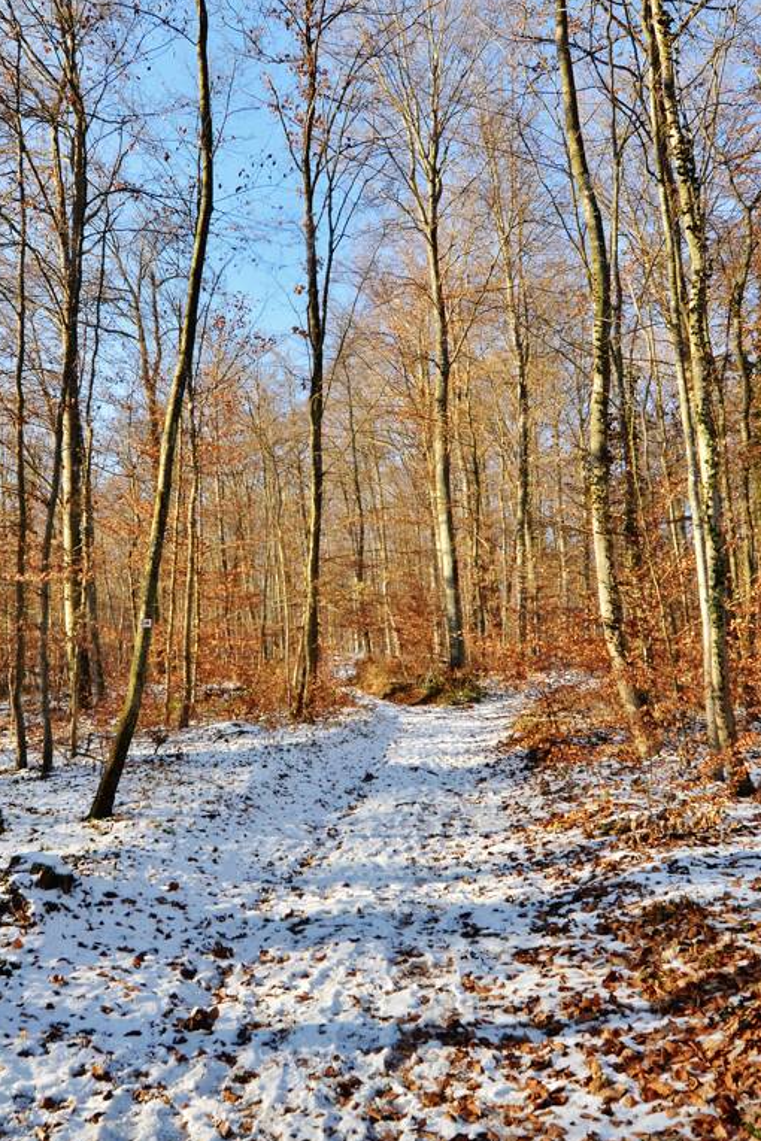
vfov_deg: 62.3
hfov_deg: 43.8
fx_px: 944
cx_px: 321
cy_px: 570
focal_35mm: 30
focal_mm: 13
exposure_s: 1/250
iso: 250
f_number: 6.3
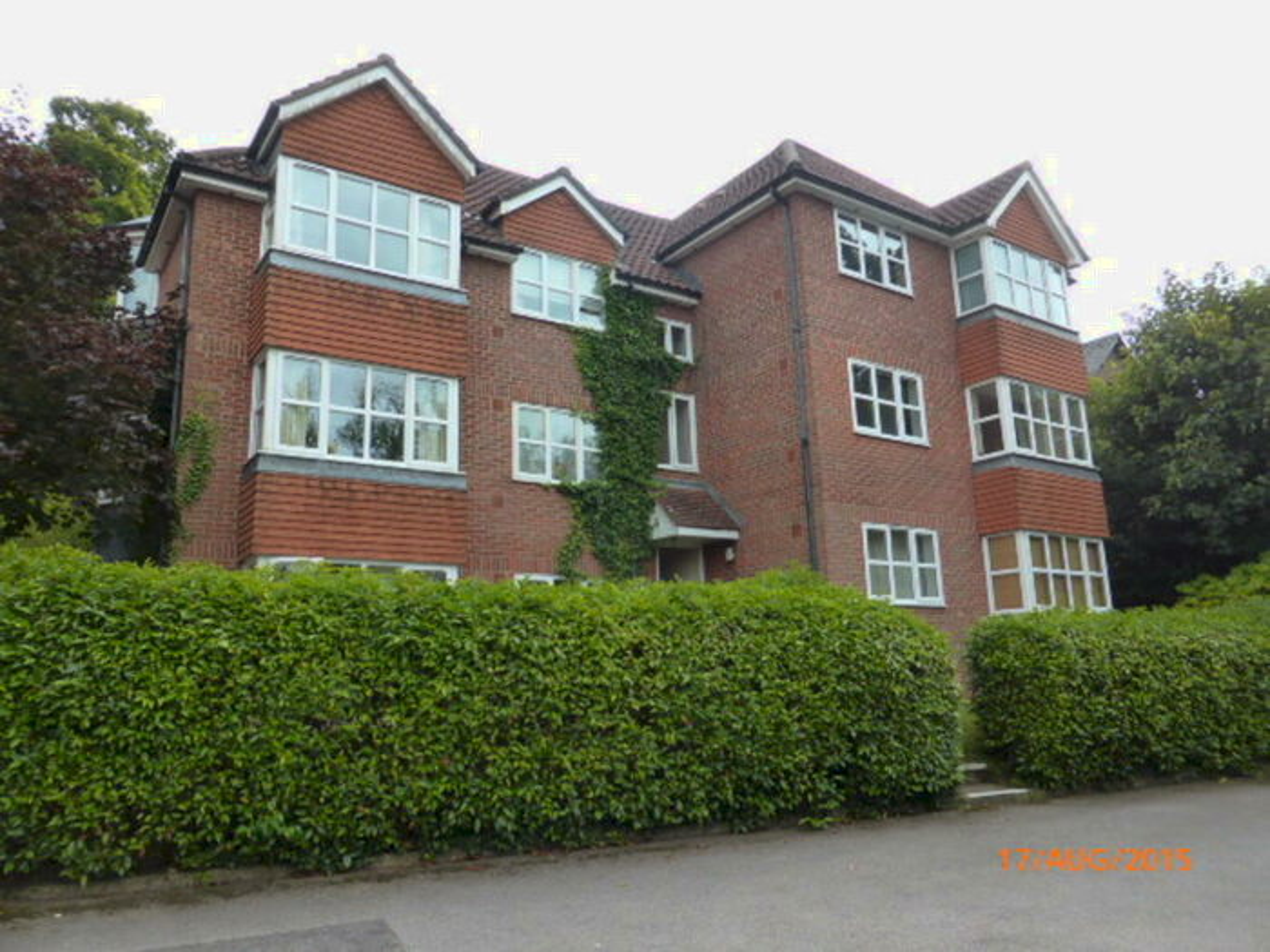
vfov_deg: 54.9
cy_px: 476
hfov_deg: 69.4
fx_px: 917
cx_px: 635
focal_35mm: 25
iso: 160
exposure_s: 1/250
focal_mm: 4.3
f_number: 3.3
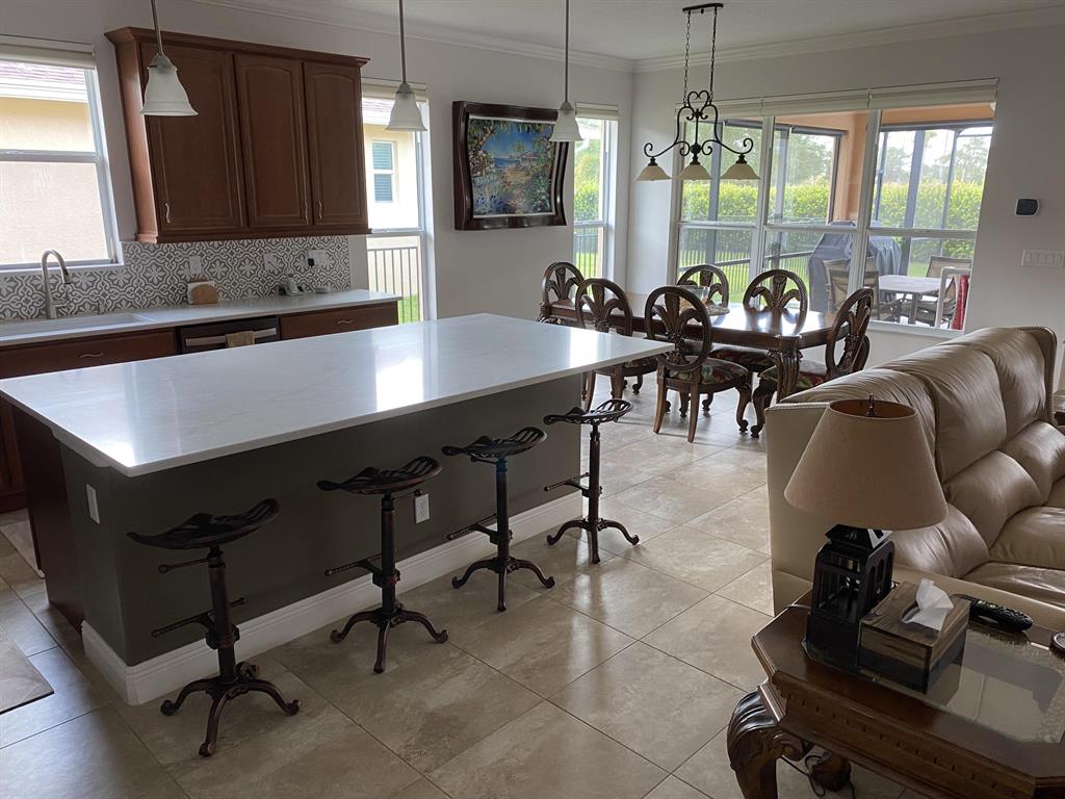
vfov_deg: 53.1
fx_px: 800
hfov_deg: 67.3
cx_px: 532
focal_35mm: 26
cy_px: 400
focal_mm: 4.25
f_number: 1.8
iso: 100
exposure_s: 1/60
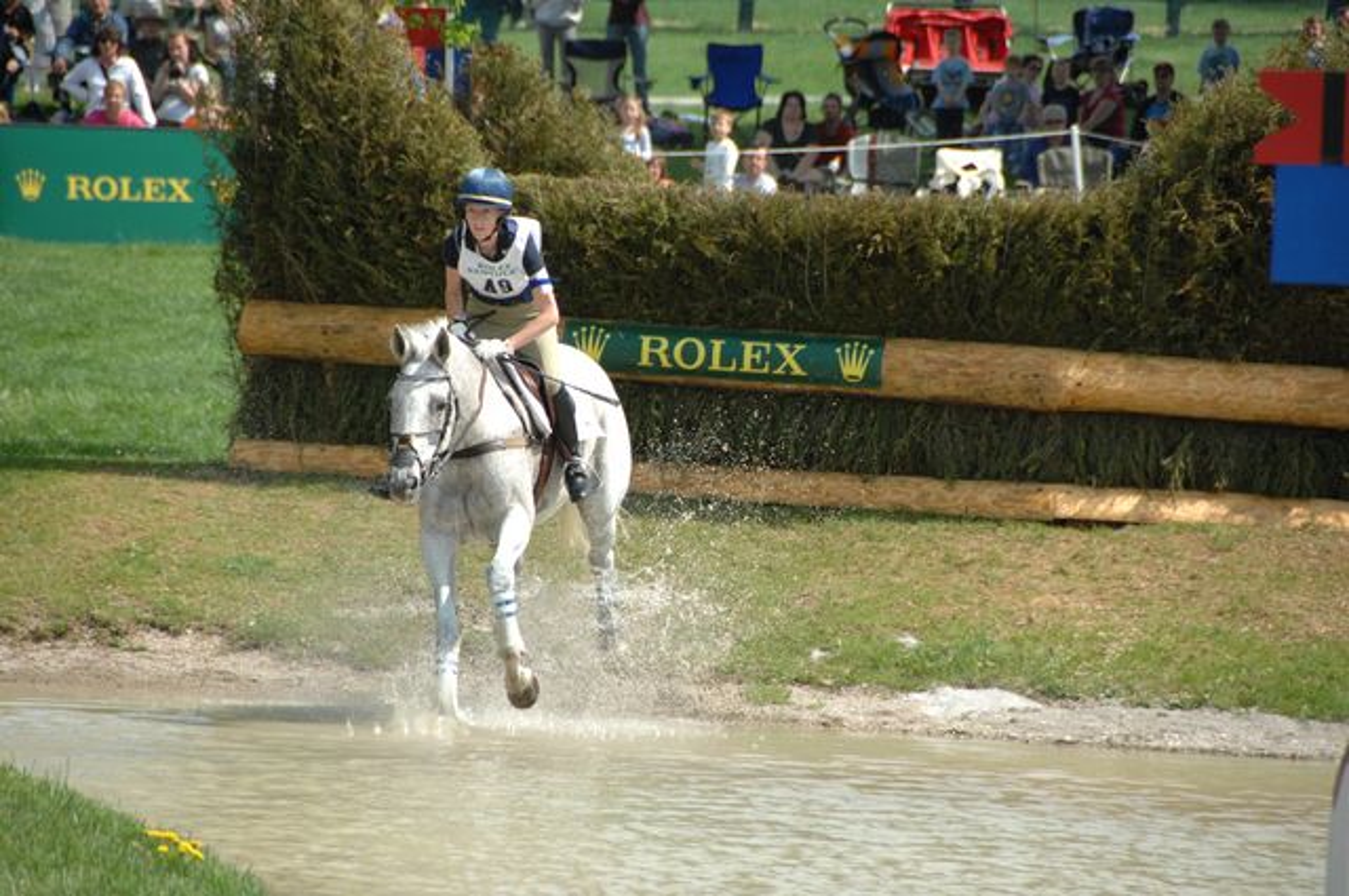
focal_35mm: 300
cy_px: 448
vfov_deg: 4.6
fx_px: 11227
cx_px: 674
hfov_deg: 6.9
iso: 500
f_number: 5.6
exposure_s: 1/1000
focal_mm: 200
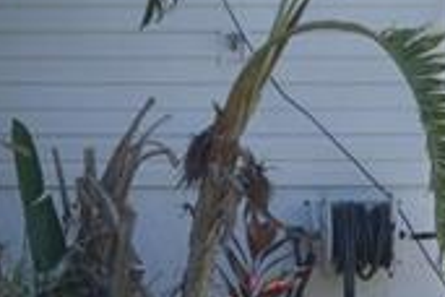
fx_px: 3770
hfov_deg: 6.8
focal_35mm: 305
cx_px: 229
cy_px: 25
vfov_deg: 4.5
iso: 100
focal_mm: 34
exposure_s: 1/100
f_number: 10
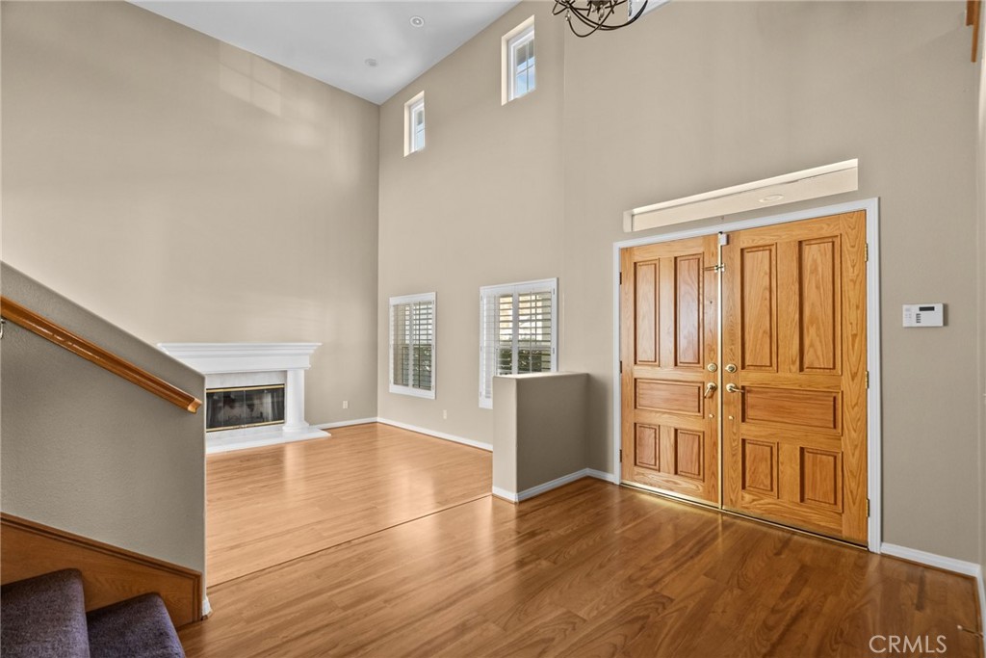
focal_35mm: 16
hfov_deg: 96.7
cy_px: 329
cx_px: 493
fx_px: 438
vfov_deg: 73.8
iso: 2000
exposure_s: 1/3
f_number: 6.3
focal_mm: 16
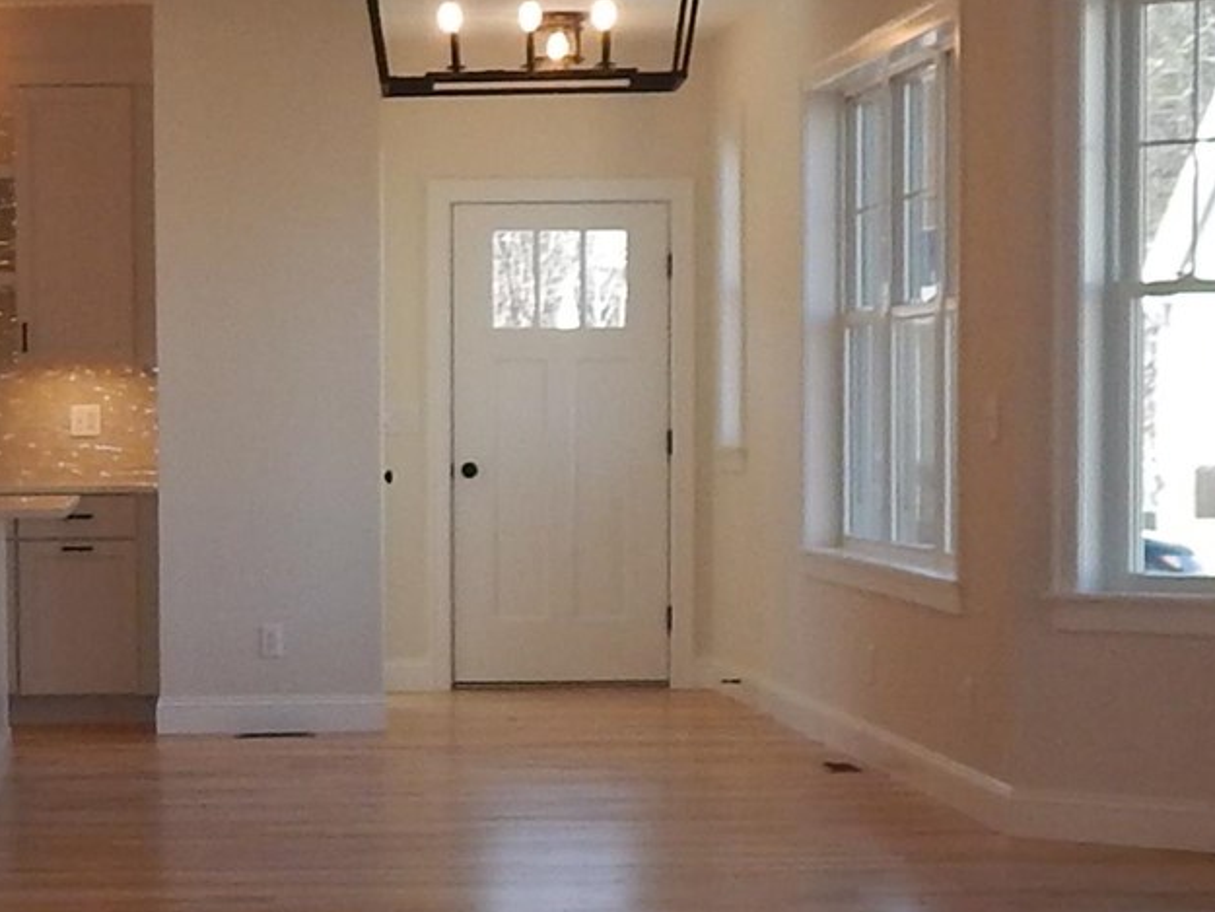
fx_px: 3967
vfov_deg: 13.1
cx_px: 175
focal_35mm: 113
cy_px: 712
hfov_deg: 17.2
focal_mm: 4
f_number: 3
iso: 125
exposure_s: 1/100
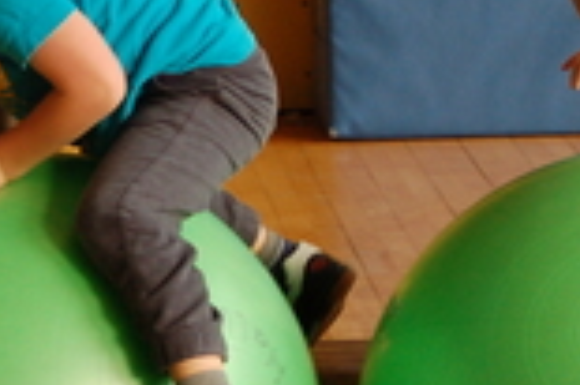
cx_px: 69
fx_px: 4973
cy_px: 185
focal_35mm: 309
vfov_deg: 4.4
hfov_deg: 6.7
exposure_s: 1/125
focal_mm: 50
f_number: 5.6
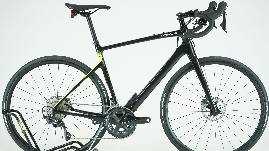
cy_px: 80
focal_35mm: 67
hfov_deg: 31.4
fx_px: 478
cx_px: 135
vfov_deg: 18.0
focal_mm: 63
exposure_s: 1/200
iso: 1600
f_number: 5.6
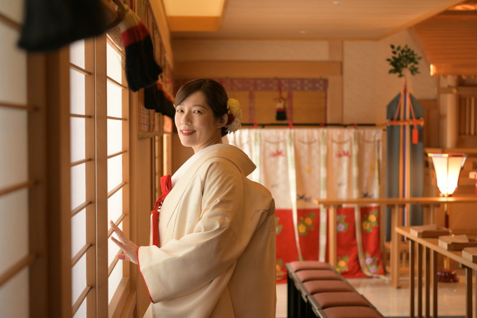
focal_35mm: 62
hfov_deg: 32.4
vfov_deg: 21.9
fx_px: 821
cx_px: 238
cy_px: 159
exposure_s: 1/80
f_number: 4
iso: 1250
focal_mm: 62
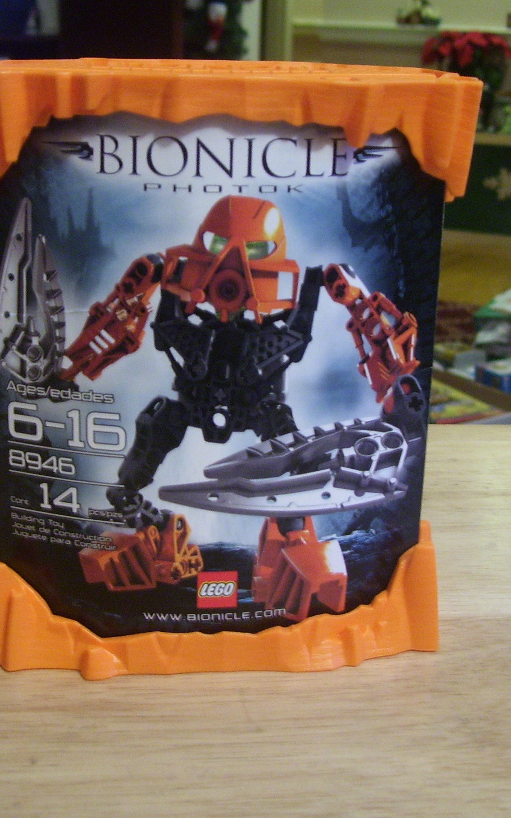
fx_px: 1226
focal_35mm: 55
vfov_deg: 36.9
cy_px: 391
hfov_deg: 23.5
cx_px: 216
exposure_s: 1/8
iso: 160
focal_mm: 6
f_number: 2.7
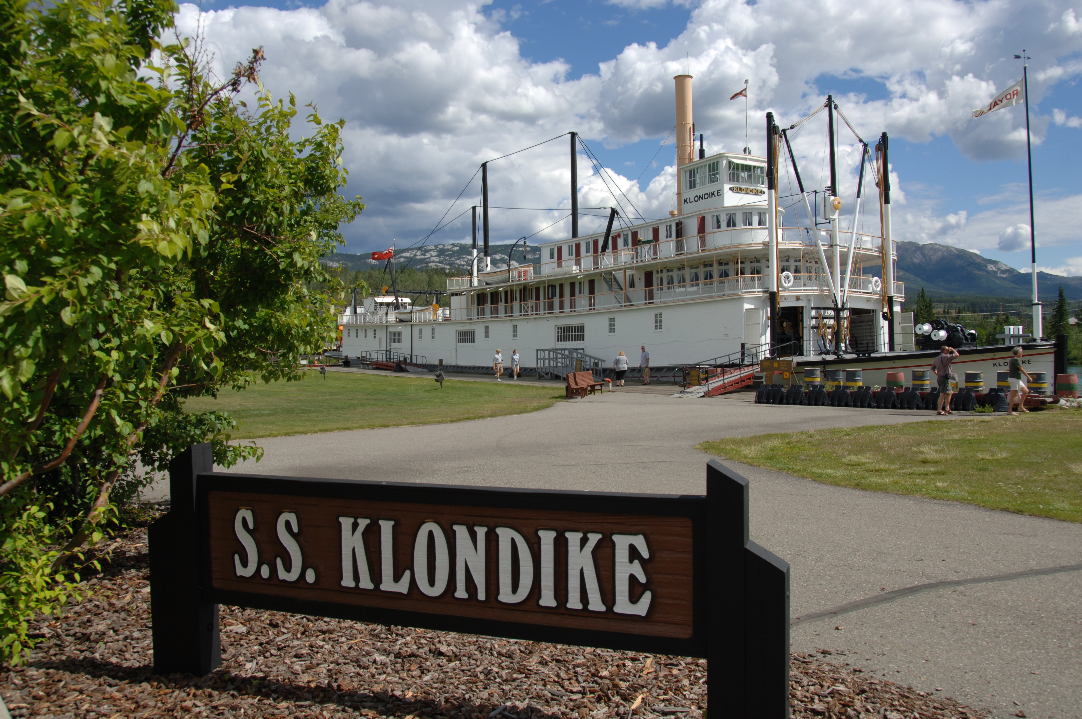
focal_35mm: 30
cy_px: 360
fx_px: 901
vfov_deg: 43.5
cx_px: 541
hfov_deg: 62.0
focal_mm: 20
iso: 100
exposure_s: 1/400
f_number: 7.1
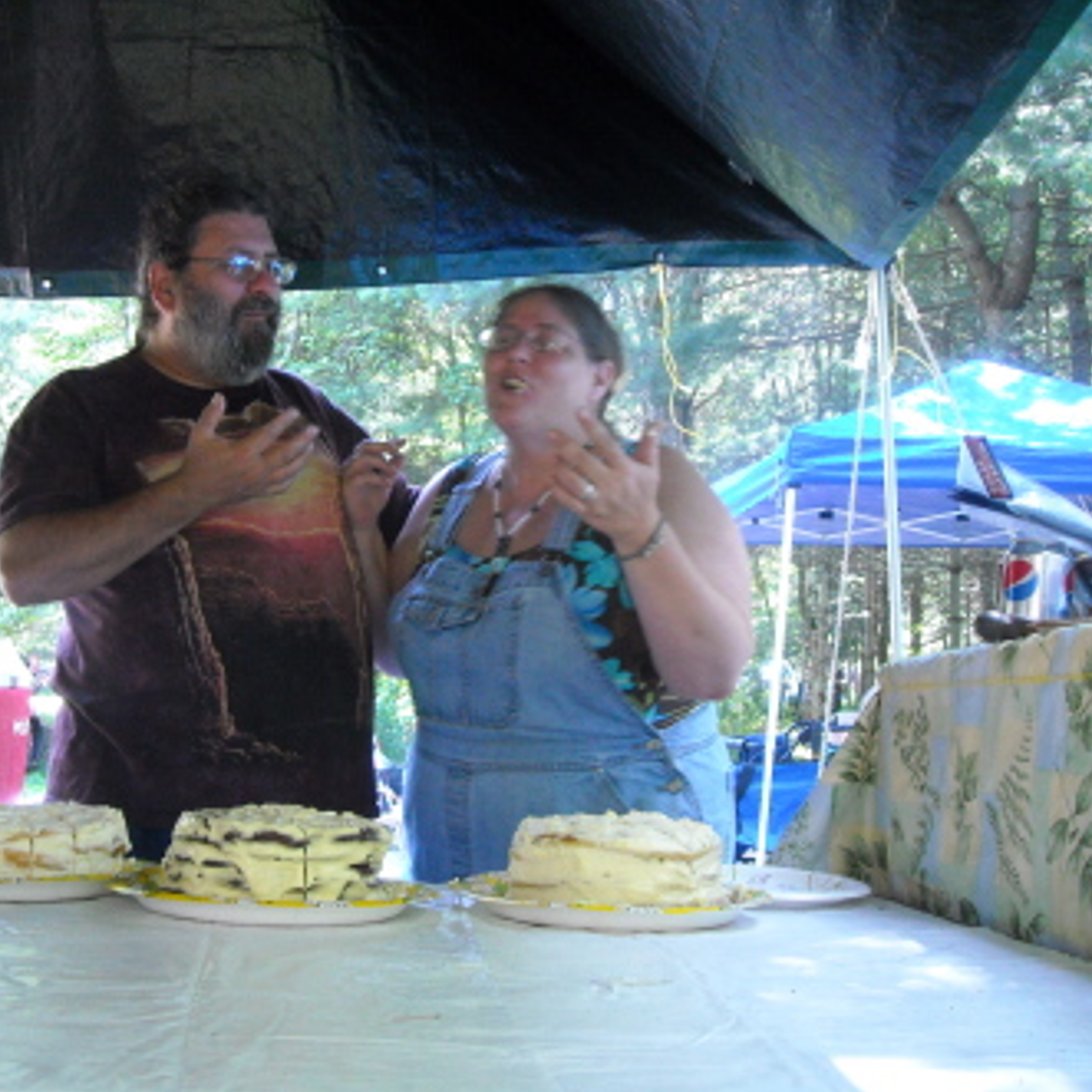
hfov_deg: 39.6
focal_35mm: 42
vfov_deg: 40.0
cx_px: 373
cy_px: 546
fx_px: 1499
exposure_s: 1/44
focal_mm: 5.7
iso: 400
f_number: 2.8
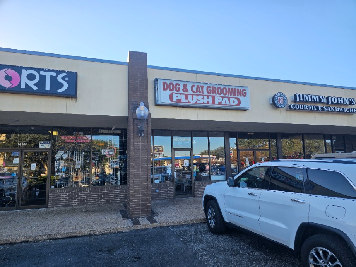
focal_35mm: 23
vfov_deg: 58.9
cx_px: 178
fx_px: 237
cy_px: 134
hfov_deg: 73.9
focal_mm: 6.3
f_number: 1.7
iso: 10
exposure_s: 1/150
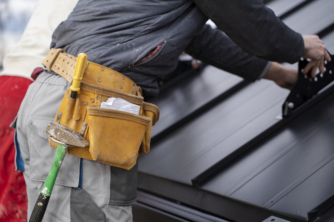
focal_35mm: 75
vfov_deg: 18.2
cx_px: 167
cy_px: 111
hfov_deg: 27.0
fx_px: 696
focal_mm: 75
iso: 125
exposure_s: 1/200
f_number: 3.5
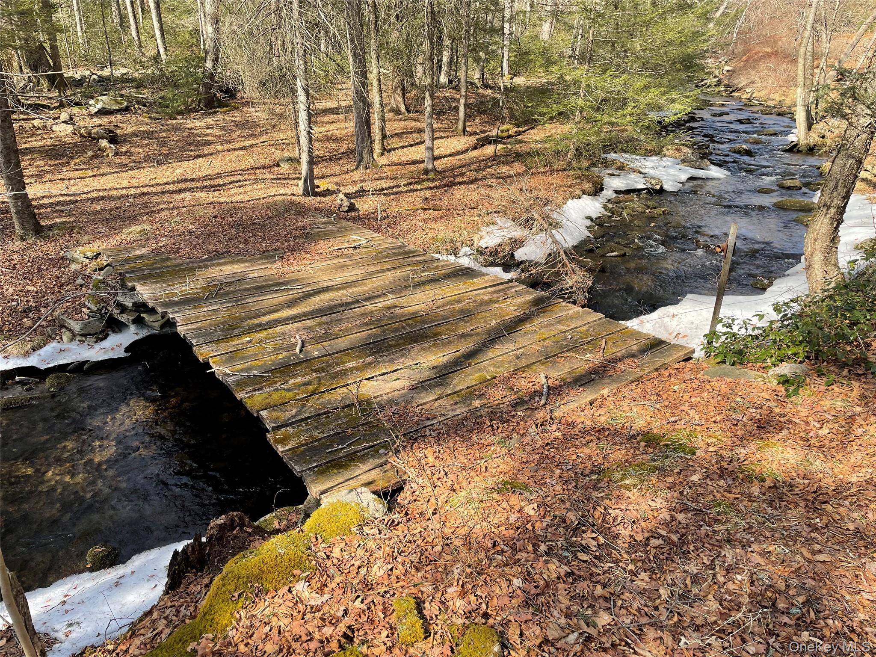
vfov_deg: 53.1
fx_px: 658
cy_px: 328
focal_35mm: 26
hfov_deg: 67.3
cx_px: 438
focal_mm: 4.2
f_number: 1.6
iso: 32
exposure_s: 1/682
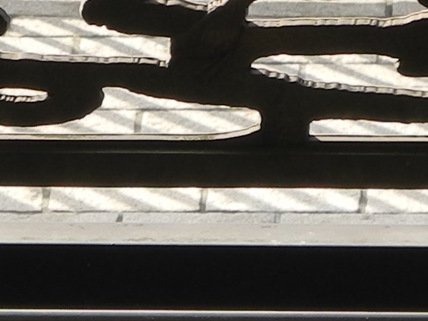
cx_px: 328
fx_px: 9531
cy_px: 27
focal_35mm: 771
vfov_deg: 1.9
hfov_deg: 2.6
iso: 100
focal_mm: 25.4
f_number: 4.5
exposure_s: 1/200
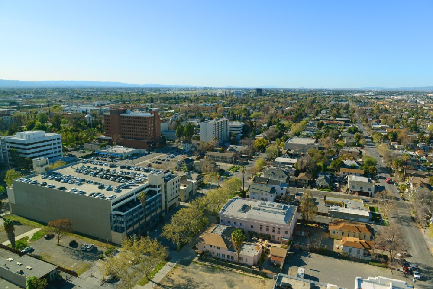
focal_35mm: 24
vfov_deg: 53.1
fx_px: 289
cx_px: 216
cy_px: 144
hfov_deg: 73.7
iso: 100
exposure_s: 1/160
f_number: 8
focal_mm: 24
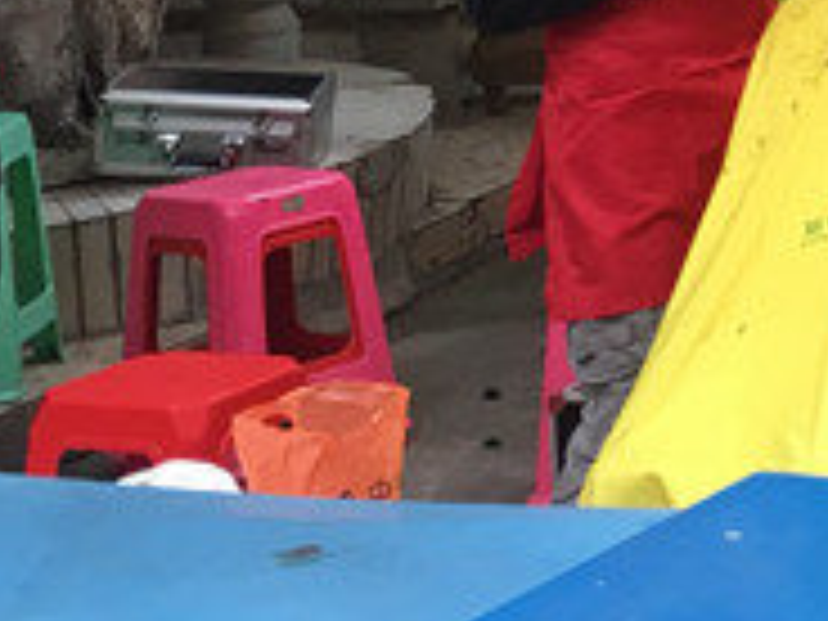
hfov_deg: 12.8
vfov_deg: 10.0
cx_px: 1400
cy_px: -380
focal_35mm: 142
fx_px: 3397
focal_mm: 4.15
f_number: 2.2
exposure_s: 1/33
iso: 25
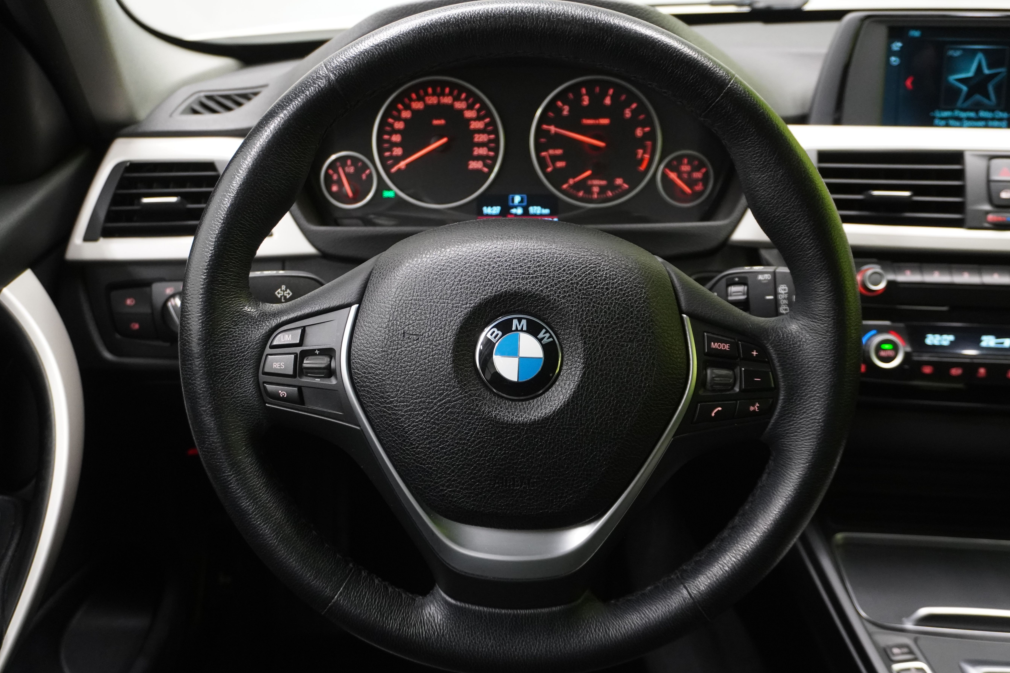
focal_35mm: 37
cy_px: 338
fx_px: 1038
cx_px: 517
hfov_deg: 51.9
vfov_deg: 35.9
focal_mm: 22
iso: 2000
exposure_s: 1/40
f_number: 4
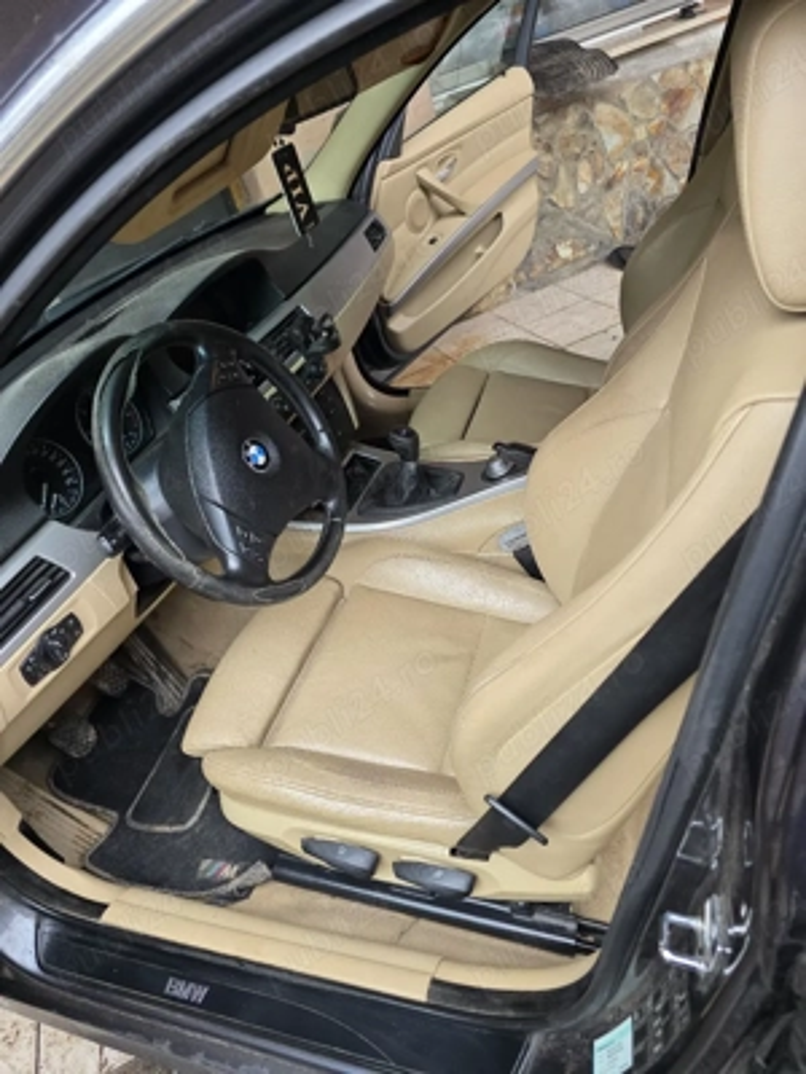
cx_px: 403
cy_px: 537
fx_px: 714
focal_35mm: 23
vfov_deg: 73.9
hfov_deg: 58.9
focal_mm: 6.3
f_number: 1.7
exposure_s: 1/182
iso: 160
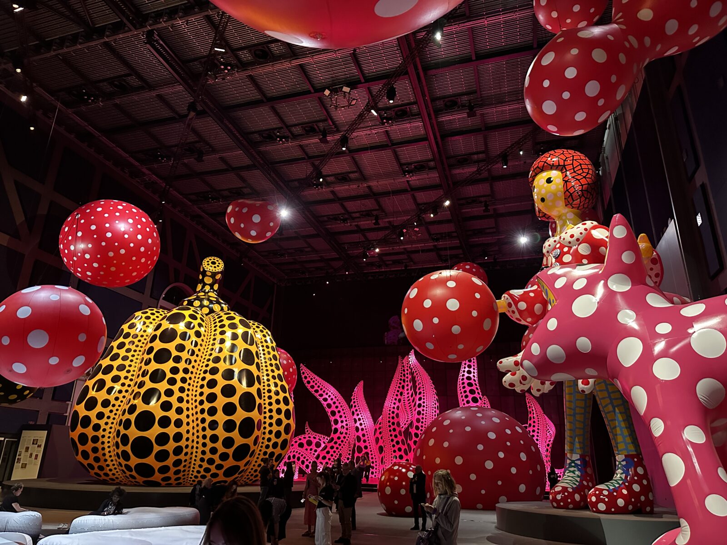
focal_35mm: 24
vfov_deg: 56.8
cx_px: 364
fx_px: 504
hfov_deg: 71.6
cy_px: 272
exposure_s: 1/50
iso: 800
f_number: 1.78
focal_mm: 6.86
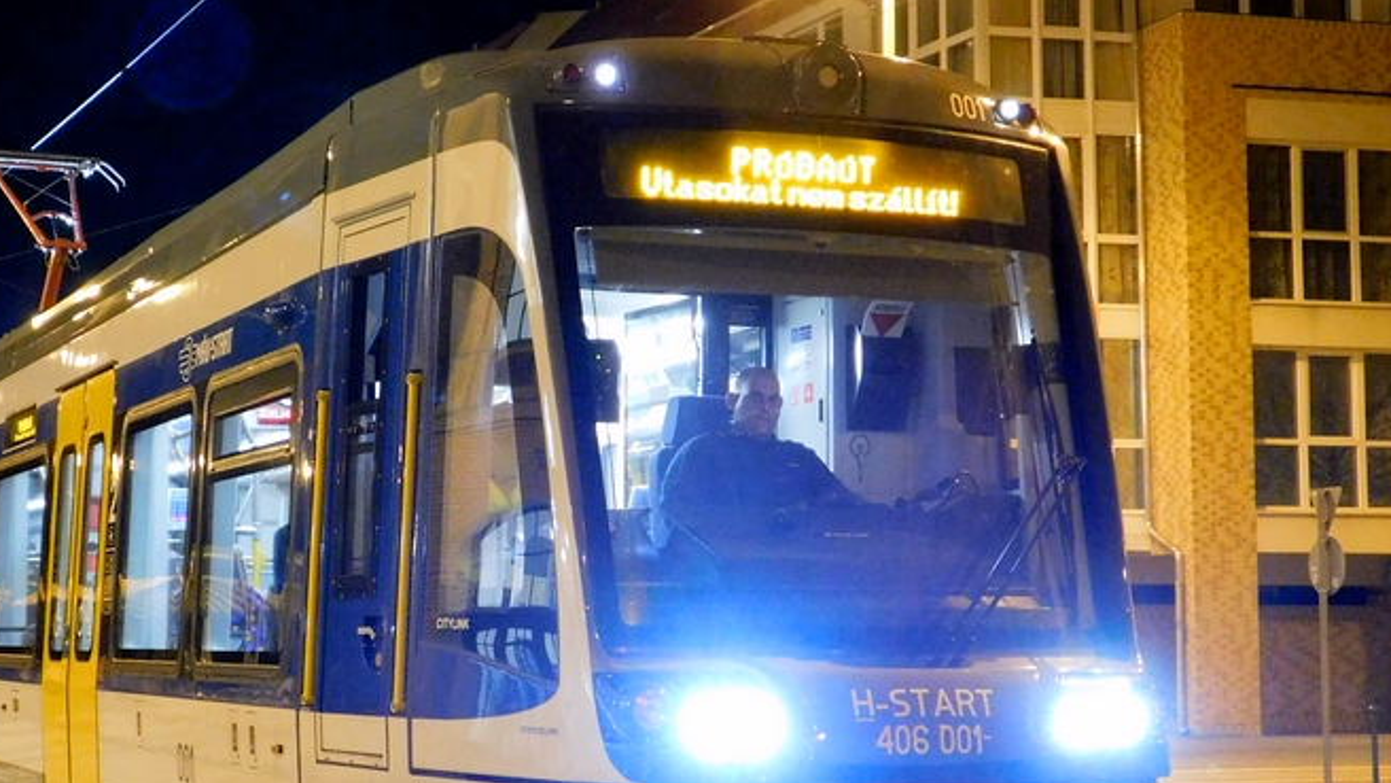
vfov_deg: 17.7
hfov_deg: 30.8
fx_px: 2508
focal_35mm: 68
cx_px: 477
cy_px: 454
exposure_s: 1/5
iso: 800
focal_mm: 7.1
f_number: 3.6
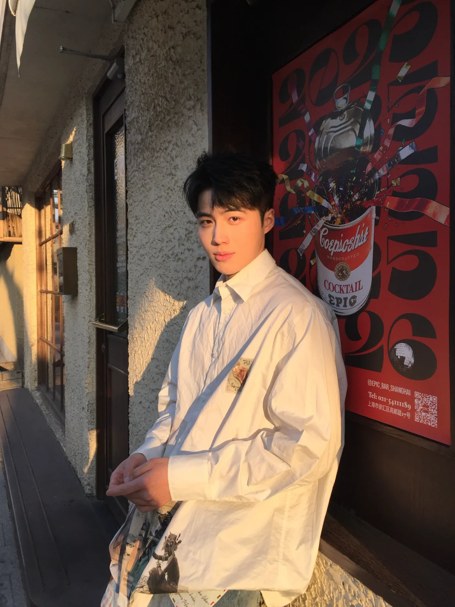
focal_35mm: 29
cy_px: 304
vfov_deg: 61.7
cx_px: 228
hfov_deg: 48.2
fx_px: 508
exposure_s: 1/514
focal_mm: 4.15
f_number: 2.2
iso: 32
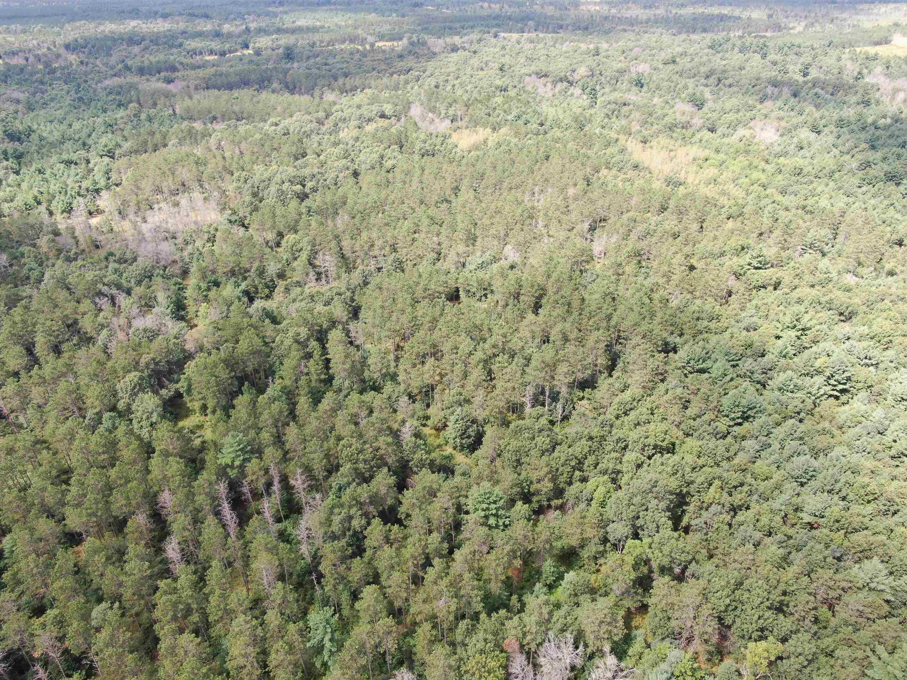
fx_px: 629
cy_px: 340
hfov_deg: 71.6
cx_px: 454
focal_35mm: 24
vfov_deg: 56.8
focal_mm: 4.39
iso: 100
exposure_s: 1/240
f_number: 2.8
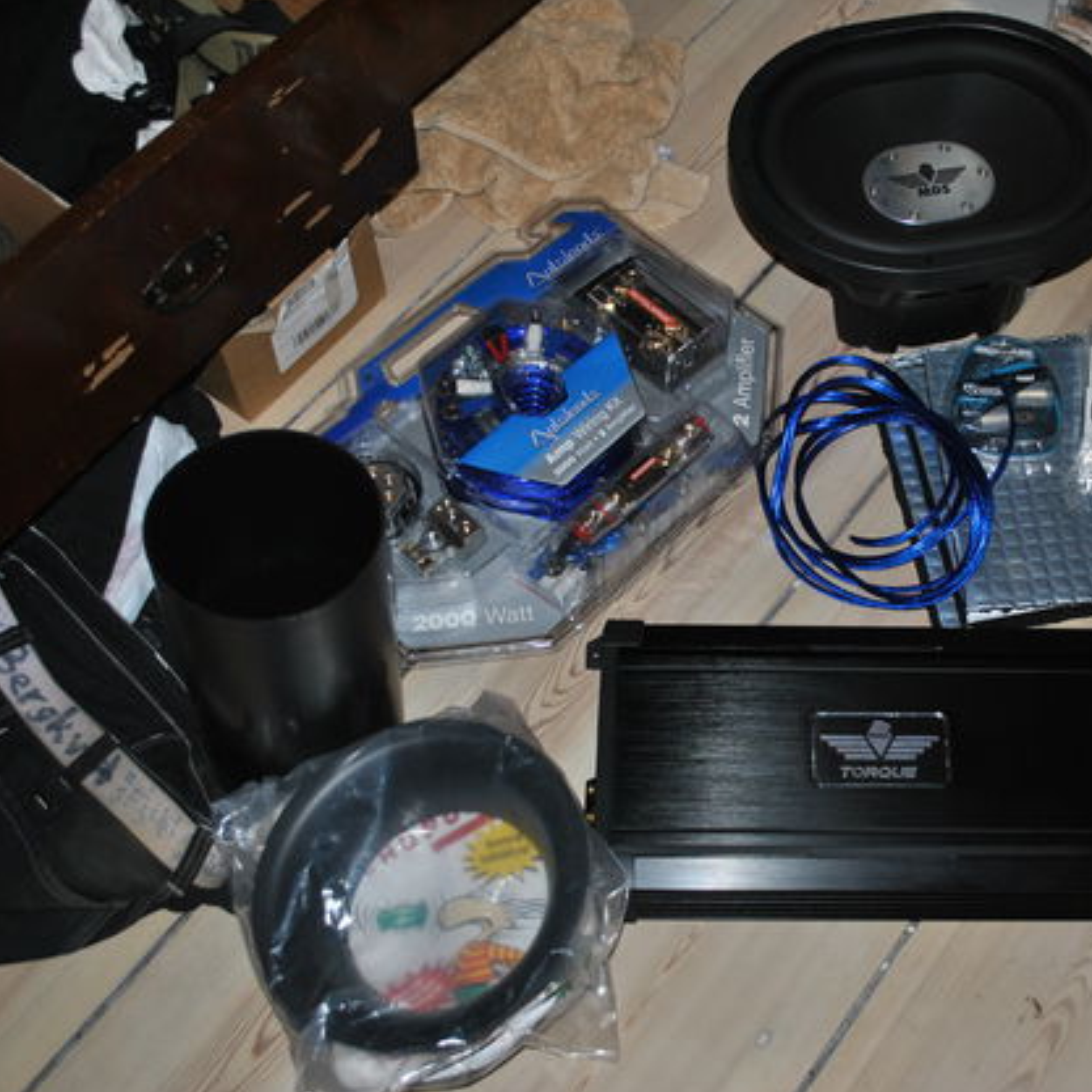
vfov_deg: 36.1
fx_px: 1677
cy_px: 553
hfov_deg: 35.5
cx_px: 775
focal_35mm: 47
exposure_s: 1/60
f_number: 4
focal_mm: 24
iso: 200
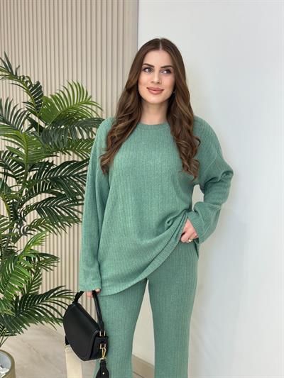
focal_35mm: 48
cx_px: 142
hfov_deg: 30.3
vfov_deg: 39.6
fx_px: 525
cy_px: 189
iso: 80
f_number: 1.78
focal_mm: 6.86
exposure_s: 1/130
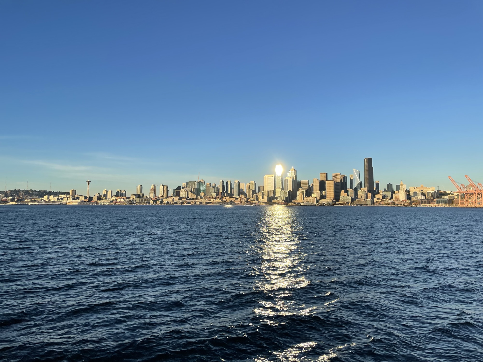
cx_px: 242
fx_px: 363
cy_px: 181
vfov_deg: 53.1
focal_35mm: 26
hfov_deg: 67.3
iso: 32
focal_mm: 4.2
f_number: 1.6
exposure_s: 1/2132
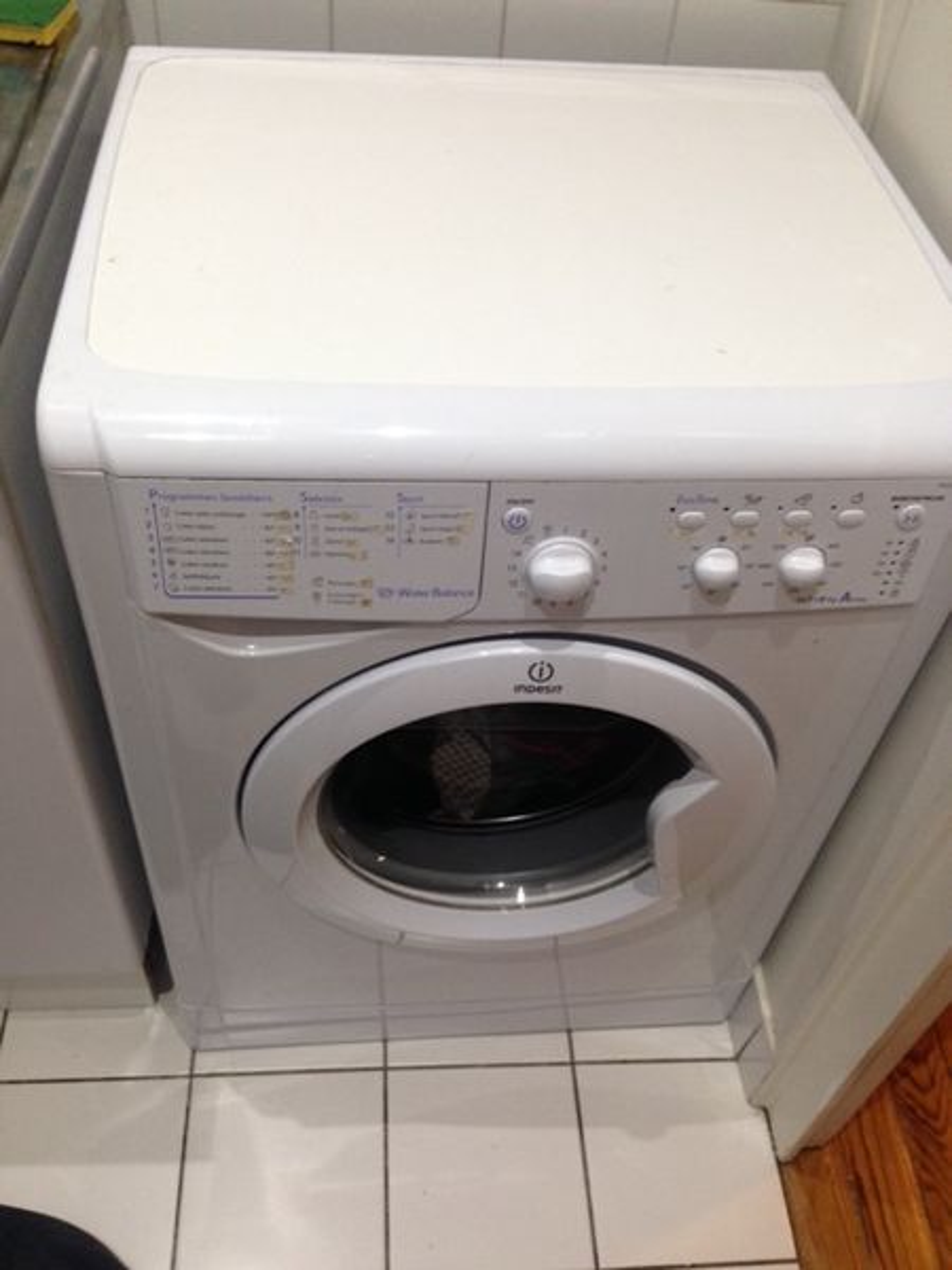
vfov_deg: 55.4
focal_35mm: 33
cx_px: 476
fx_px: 1210
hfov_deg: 42.9
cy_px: 635
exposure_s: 1/20
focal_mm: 4.12
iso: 125
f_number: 2.4
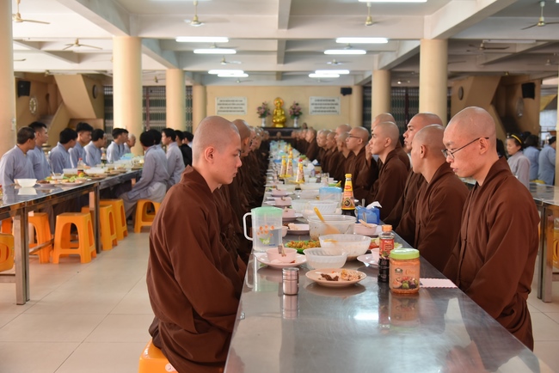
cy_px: 186
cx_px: 280
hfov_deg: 50.7
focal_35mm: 38
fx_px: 590
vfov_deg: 35.1
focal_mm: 38
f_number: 4
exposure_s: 1/25
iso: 640
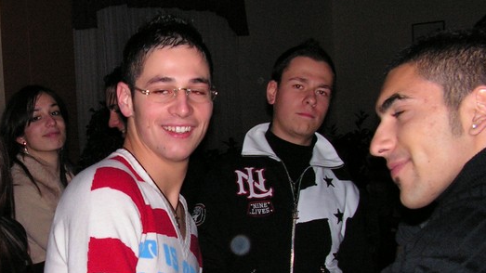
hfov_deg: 34.1
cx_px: 116
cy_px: 204
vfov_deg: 19.9
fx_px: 773
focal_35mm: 60
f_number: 3.2
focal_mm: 6
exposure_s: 1/40
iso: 200
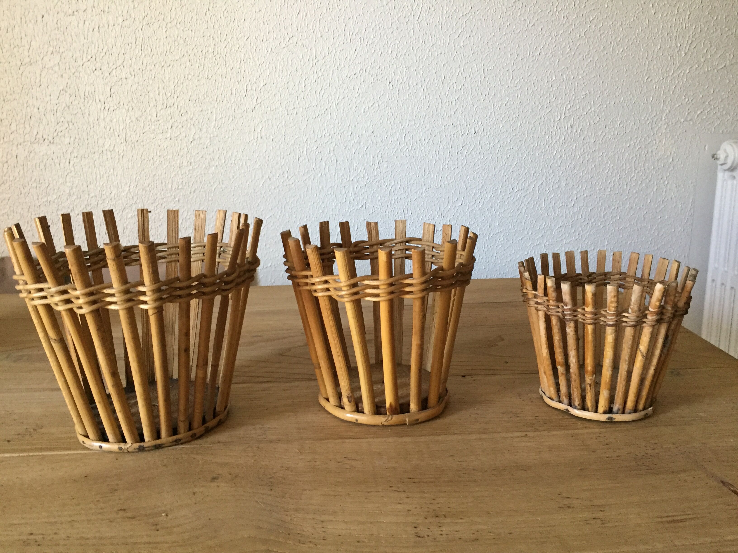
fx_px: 618
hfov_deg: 61.7
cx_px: 369
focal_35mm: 29
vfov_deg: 48.2
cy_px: 276
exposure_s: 1/33
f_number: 2.2
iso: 250
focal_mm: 4.15
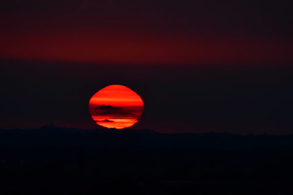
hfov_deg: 2.7
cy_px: 98
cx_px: 146
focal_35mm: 750
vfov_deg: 1.8
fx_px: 6104
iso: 200
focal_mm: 500
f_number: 10
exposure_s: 1/250
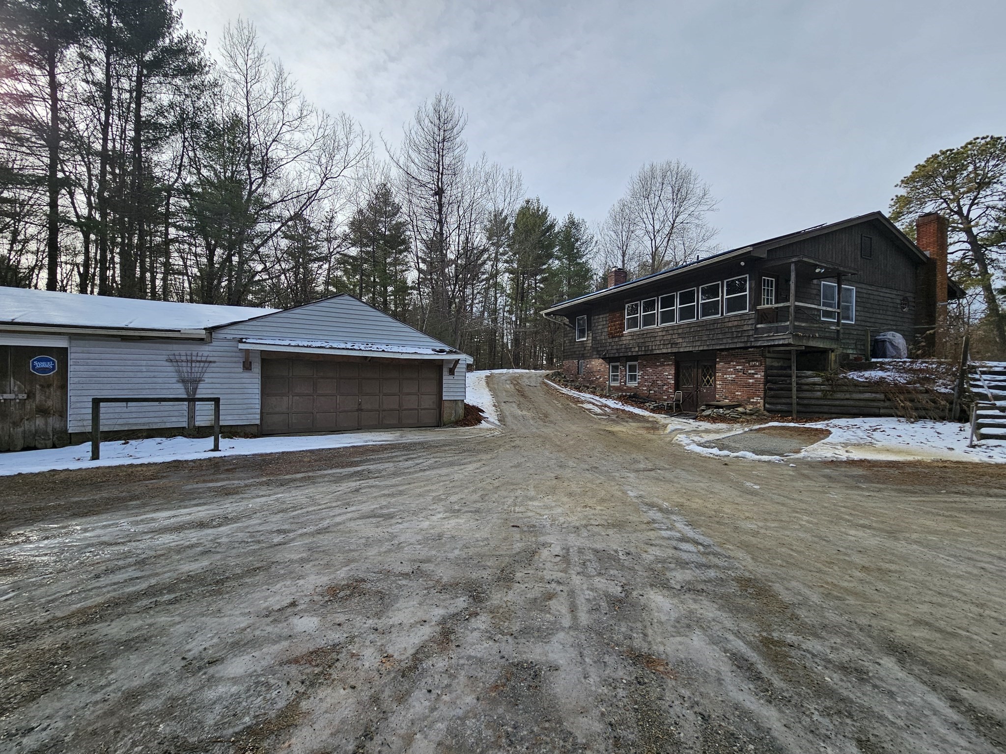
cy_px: 377
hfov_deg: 106.2
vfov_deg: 89.9
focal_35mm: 13
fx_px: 378
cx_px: 503
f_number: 2.2
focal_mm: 2.2
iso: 50
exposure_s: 1/1967
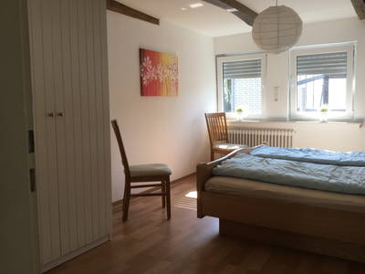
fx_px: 327
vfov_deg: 45.4
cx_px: 182
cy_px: 137
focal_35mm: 31
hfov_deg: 58.4
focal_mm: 3.3
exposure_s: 1/100
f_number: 2.4
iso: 32
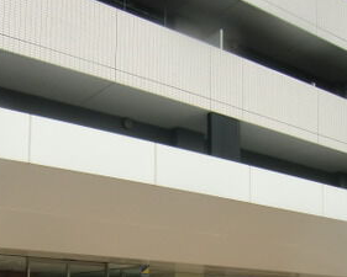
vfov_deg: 28.5
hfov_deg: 37.1
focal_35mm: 50
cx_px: 135
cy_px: 275
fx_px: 514
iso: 64
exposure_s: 1/400
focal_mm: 4.3
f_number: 3.2
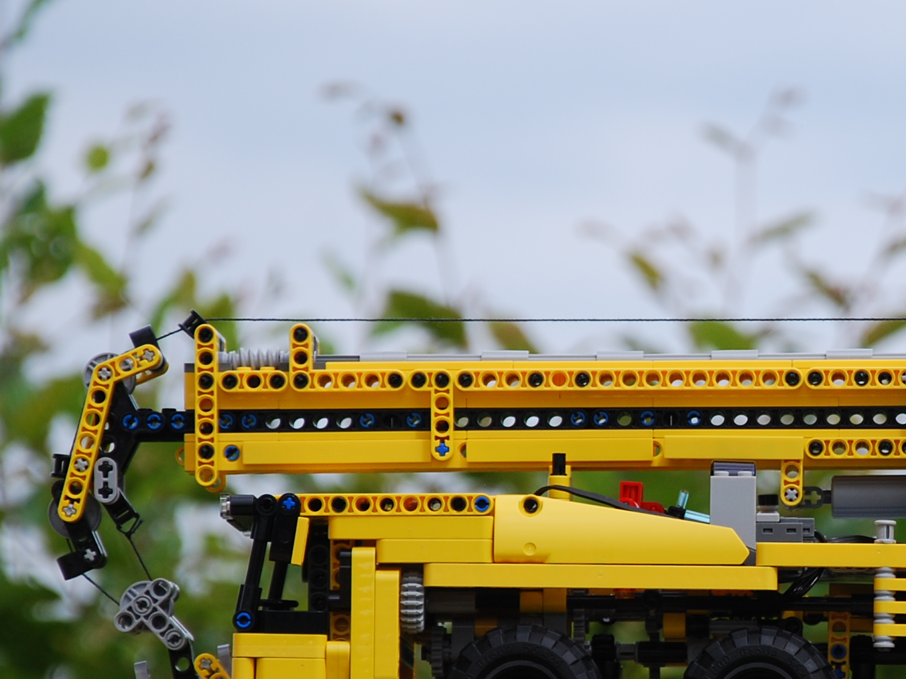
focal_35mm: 325
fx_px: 8507
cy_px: 443
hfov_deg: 6.1
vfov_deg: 4.6
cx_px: 824
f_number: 5.6
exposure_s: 1/500
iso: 180
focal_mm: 105
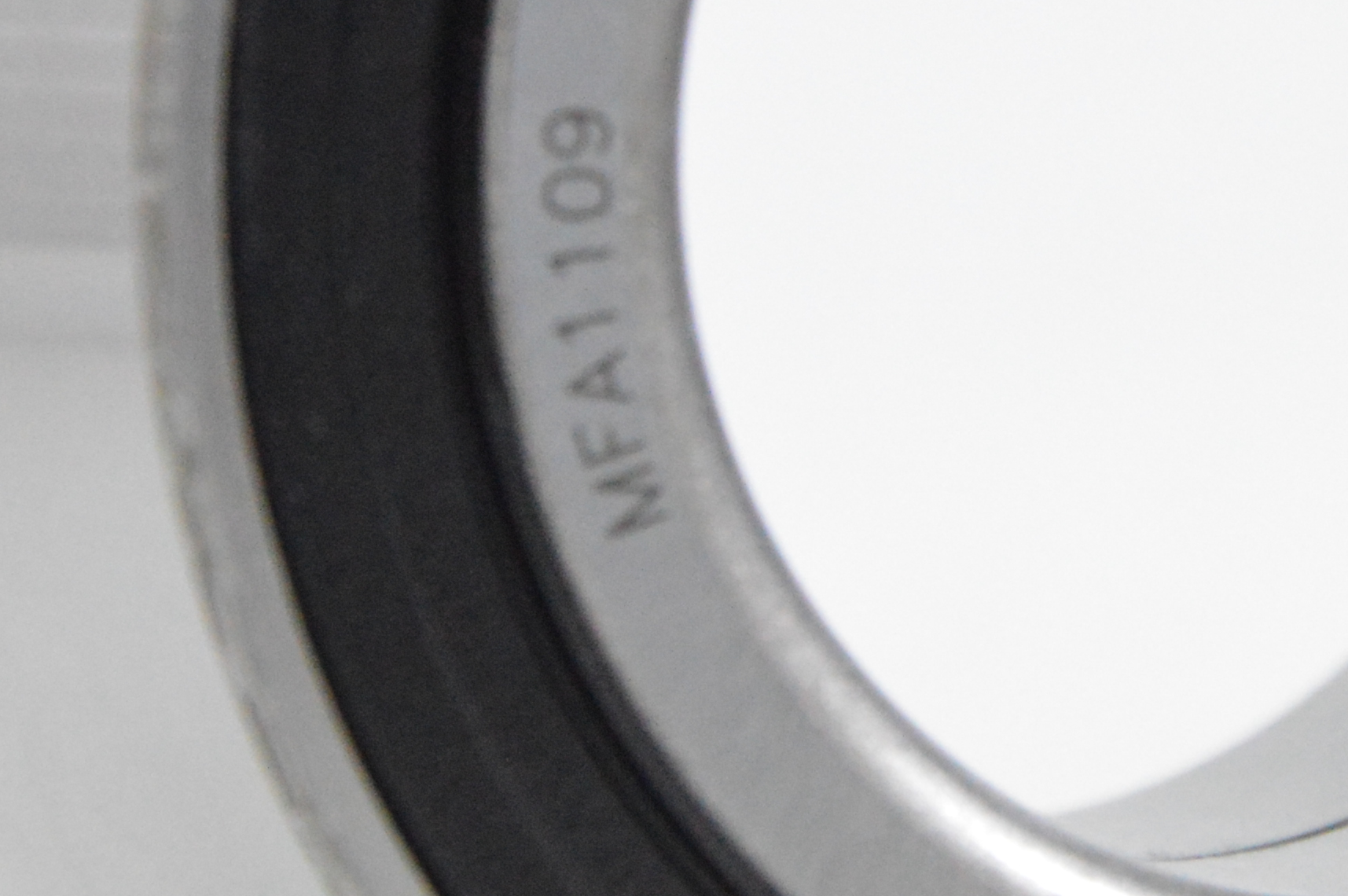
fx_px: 15749
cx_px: 1216
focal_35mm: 421
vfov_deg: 3.3
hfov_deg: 4.9
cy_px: 204
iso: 3200
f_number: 7.1
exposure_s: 1/100
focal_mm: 80
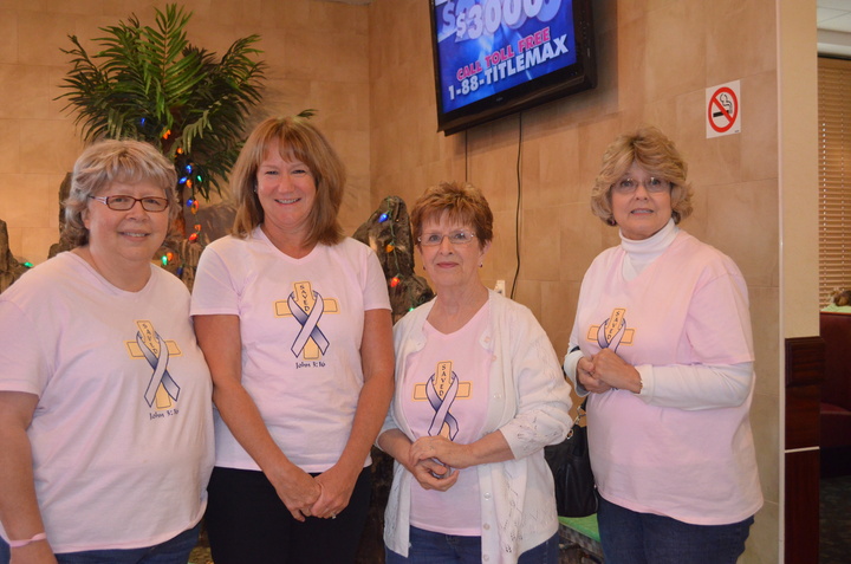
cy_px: 282
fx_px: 920
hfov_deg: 49.6
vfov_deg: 34.1
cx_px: 426
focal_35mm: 39
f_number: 4.2
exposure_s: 1/60
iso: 2800
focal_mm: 26
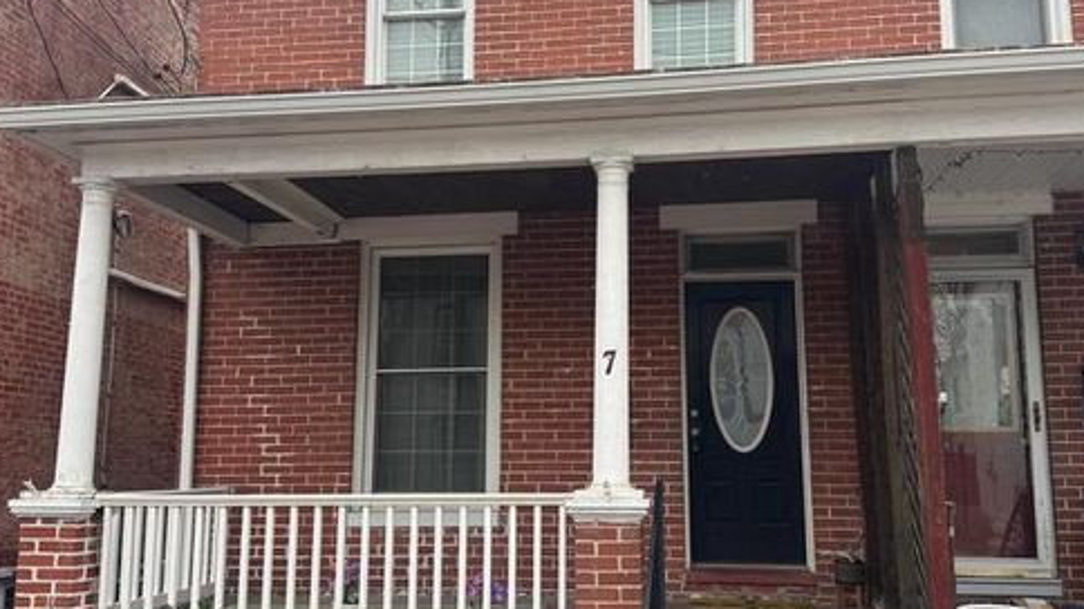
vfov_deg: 32.8
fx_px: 1035
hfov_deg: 55.3
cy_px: 303
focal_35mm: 36
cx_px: 549
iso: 50
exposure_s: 1/121
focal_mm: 6.76
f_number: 1.78
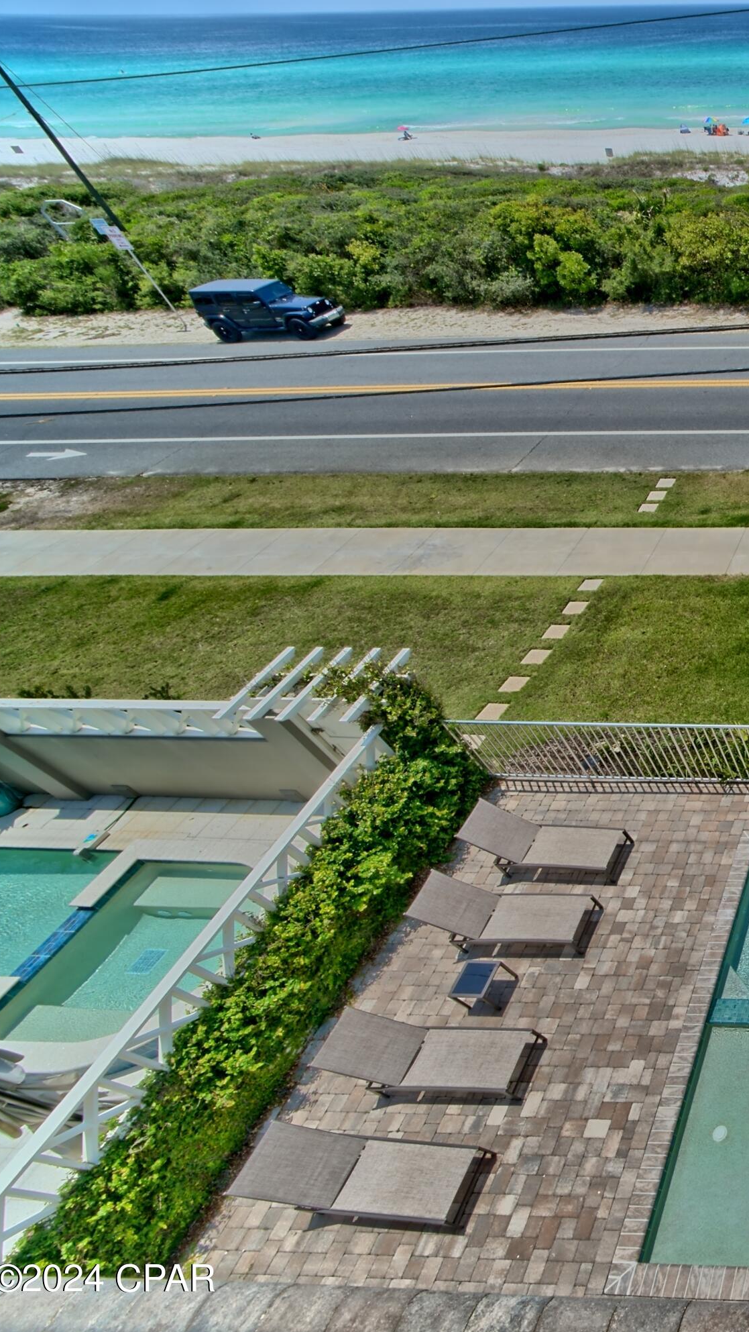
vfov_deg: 89.6
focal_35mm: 19
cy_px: 668
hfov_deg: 35.8
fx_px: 671
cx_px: 996
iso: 200
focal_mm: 12
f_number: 19
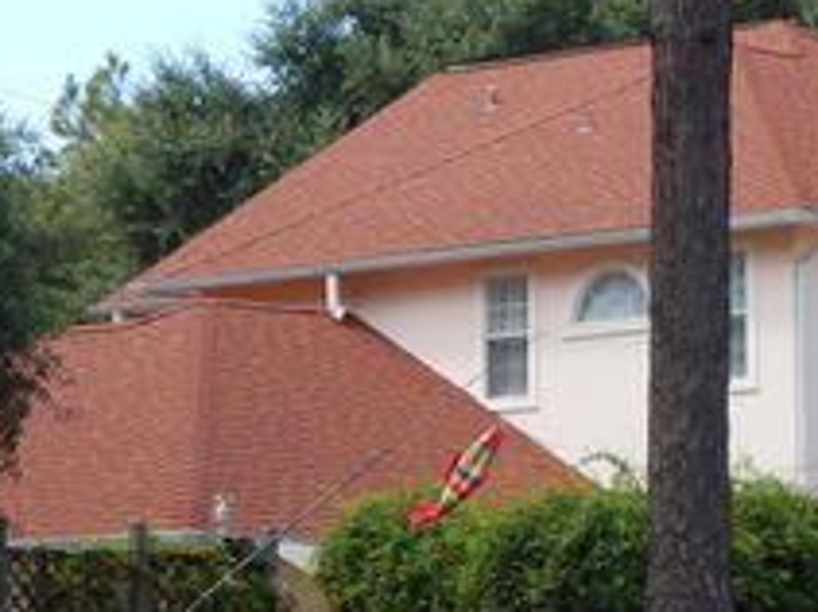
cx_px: 717
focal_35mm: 185
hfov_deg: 10.6
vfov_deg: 8.0
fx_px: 4369
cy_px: 260
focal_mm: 10.9
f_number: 4
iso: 125
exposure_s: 1/400
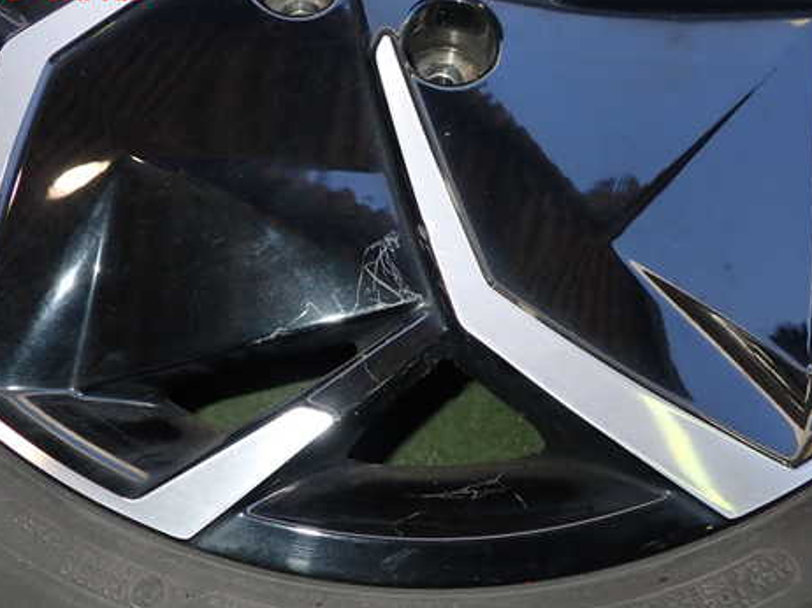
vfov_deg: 36.7
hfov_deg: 47.7
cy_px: 362
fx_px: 914
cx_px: 348
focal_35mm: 39
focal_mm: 5.4
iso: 200
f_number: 6.3
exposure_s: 1/30
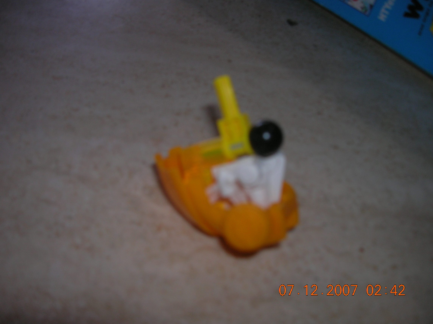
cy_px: 162
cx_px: 216
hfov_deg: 54.0
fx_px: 425
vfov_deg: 41.7
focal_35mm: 34
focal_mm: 5.7
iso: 50
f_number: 2.9
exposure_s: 1/60.1
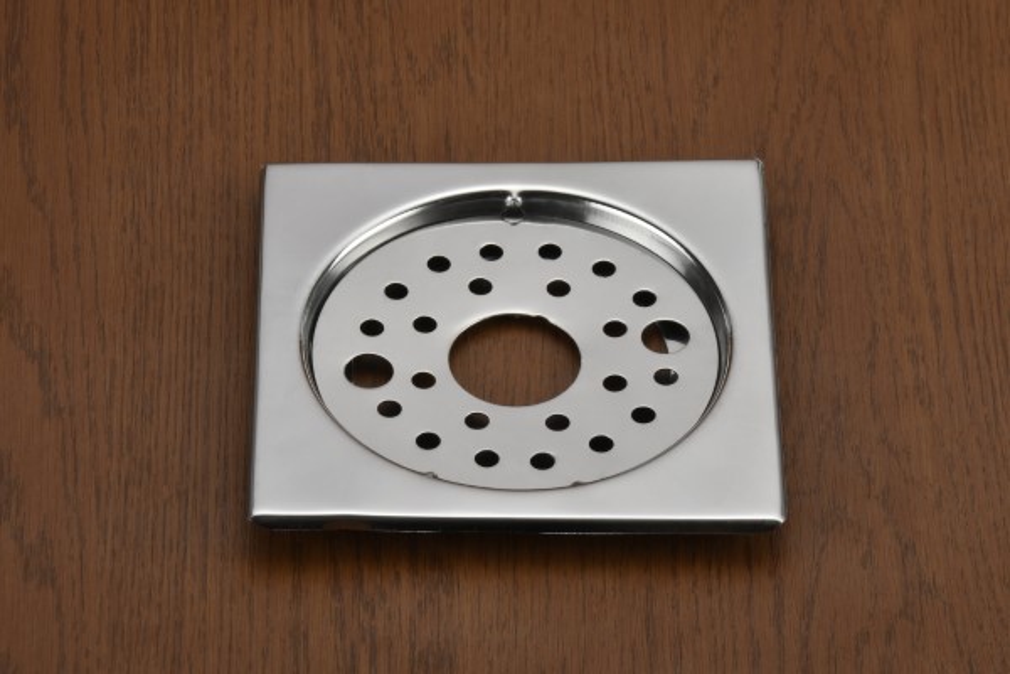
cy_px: 337
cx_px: 505
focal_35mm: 210
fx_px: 5891
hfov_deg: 9.8
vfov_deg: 6.5
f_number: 20
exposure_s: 1/50
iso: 200
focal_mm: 105
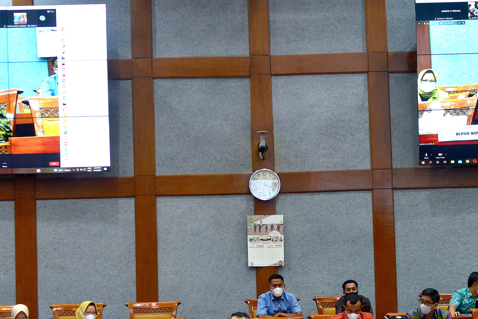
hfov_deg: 26.6
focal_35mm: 76
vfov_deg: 17.9
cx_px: 260
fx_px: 1009
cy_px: 195
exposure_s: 1/125
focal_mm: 38
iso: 2000
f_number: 5
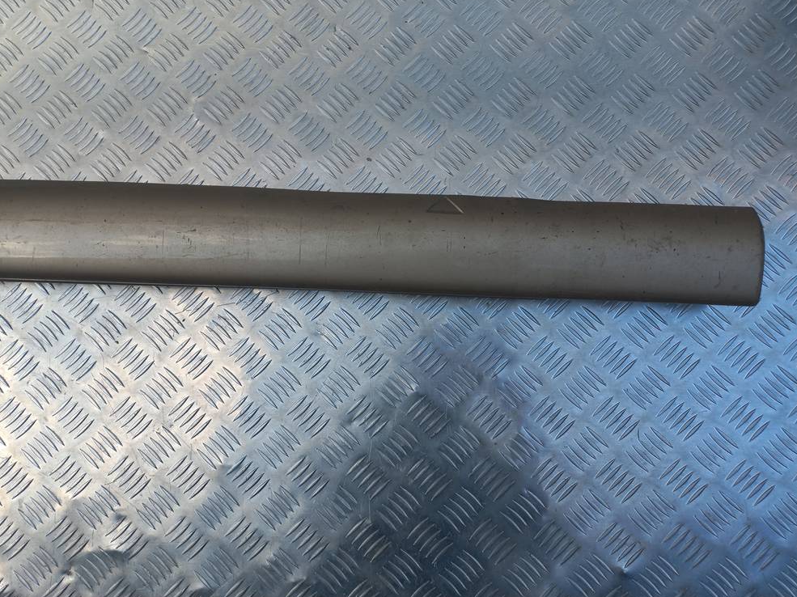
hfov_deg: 67.3
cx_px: 388
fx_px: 598
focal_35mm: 26
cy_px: 290
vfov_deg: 53.0
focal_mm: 4.6
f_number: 1.8
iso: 25
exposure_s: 1/100
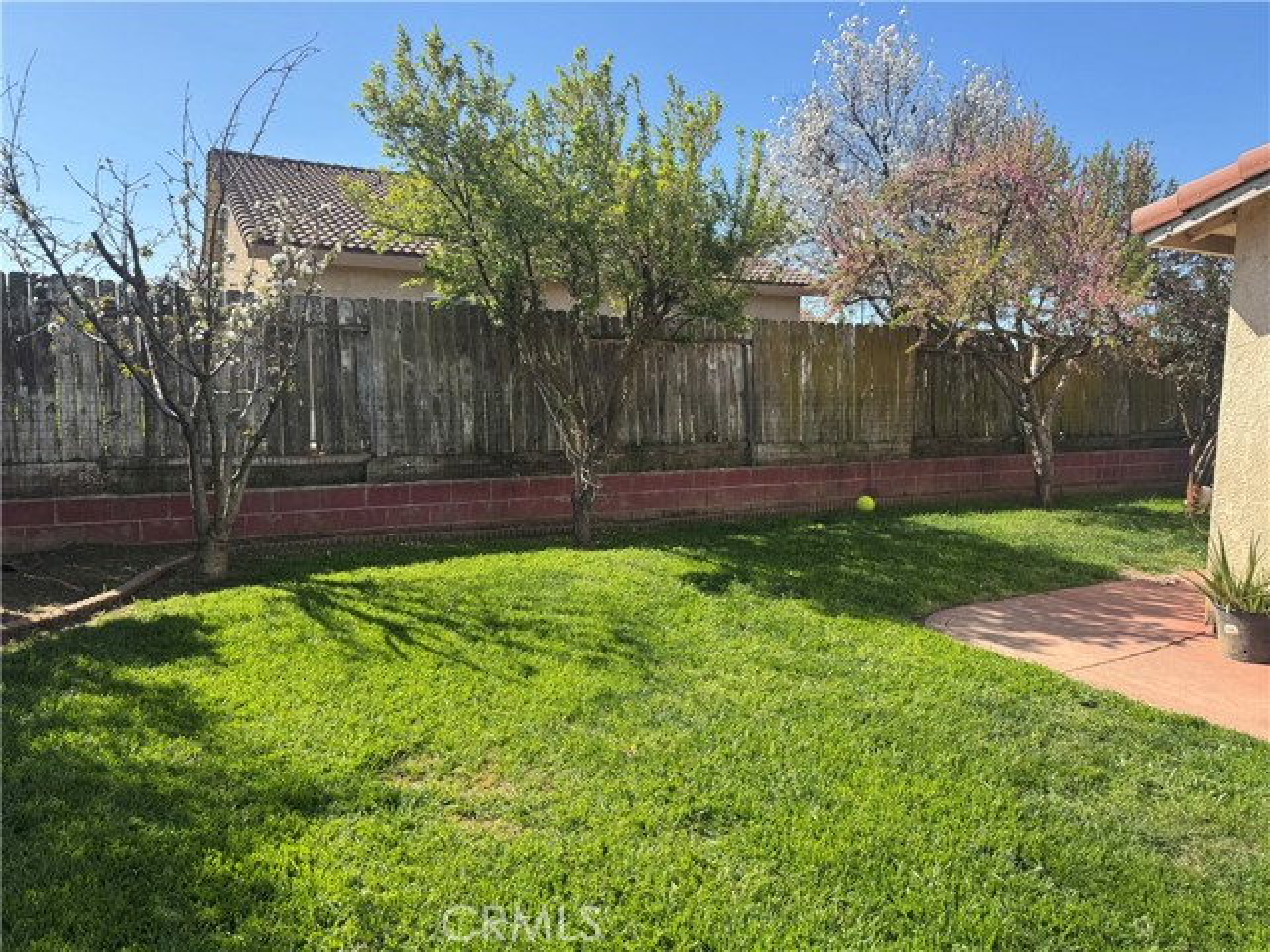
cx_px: 635
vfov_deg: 56.8
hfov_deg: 71.6
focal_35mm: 24
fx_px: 881
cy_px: 476
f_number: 1.78
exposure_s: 1/2105
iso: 80
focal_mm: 6.76
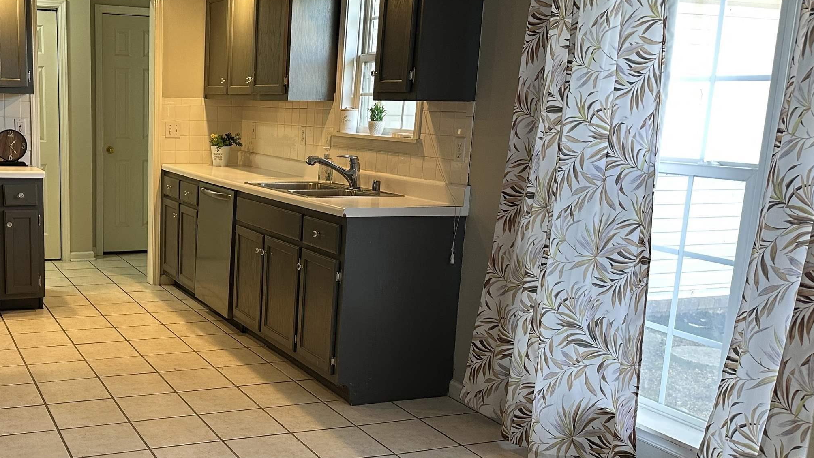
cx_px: 193
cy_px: 267
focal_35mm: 40
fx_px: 863
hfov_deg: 48.3
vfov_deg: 29.7
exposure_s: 1/60
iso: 125
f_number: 1.78
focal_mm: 6.86
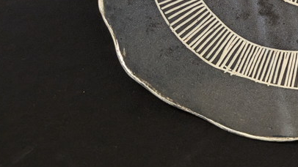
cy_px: -62
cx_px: 310
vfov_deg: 18.9
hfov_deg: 32.6
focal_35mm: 58
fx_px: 458
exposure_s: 1/50
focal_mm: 4.53
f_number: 1.7
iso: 204
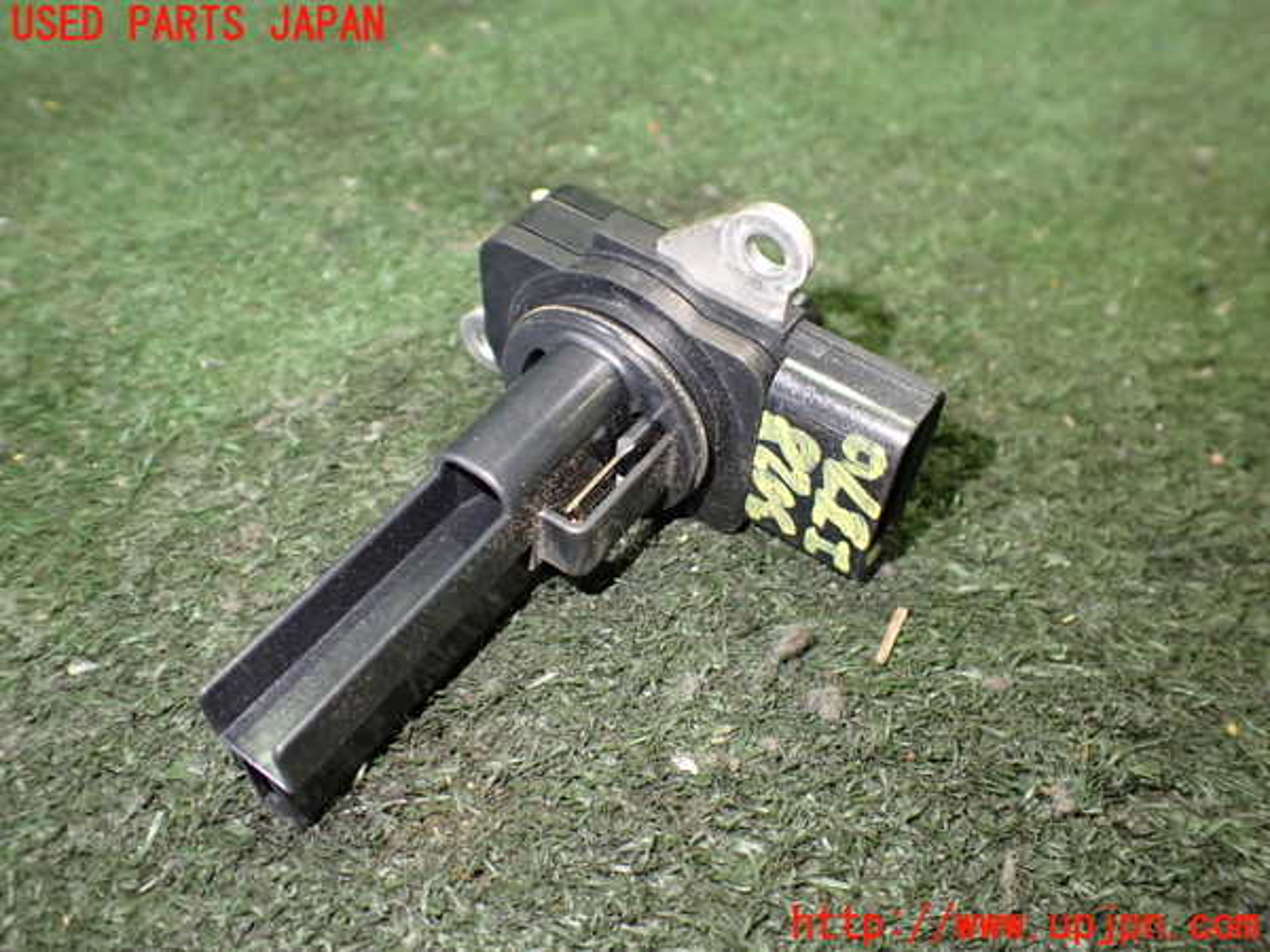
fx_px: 1101
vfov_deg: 46.8
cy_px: 476
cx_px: 635
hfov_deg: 60.0
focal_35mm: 30
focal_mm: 5.4
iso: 800
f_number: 2.3
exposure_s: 1/50
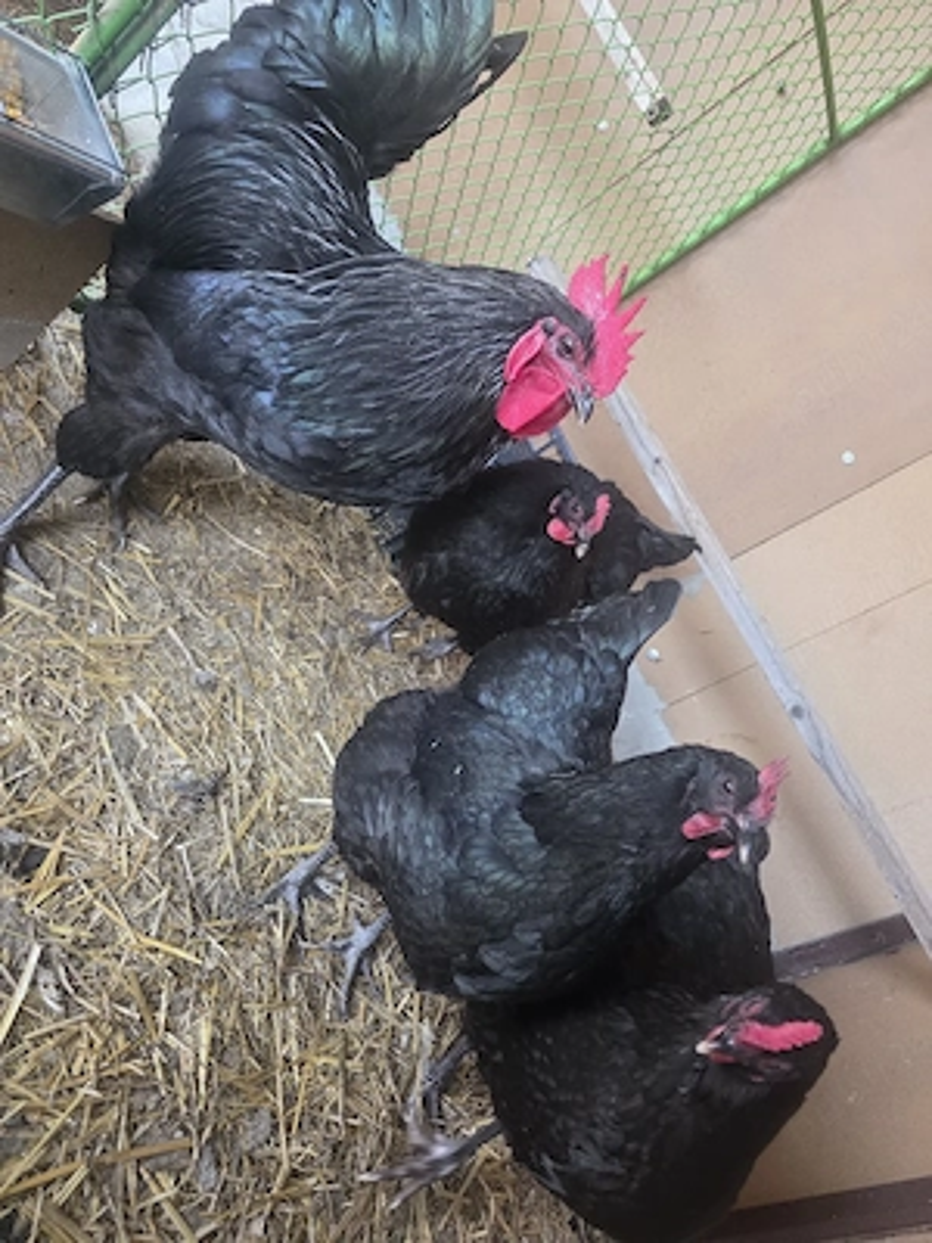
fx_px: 826
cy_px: 622
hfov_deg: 58.9
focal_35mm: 23
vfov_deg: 73.9
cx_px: 466
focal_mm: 6.3
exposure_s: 1/101
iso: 500
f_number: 1.7
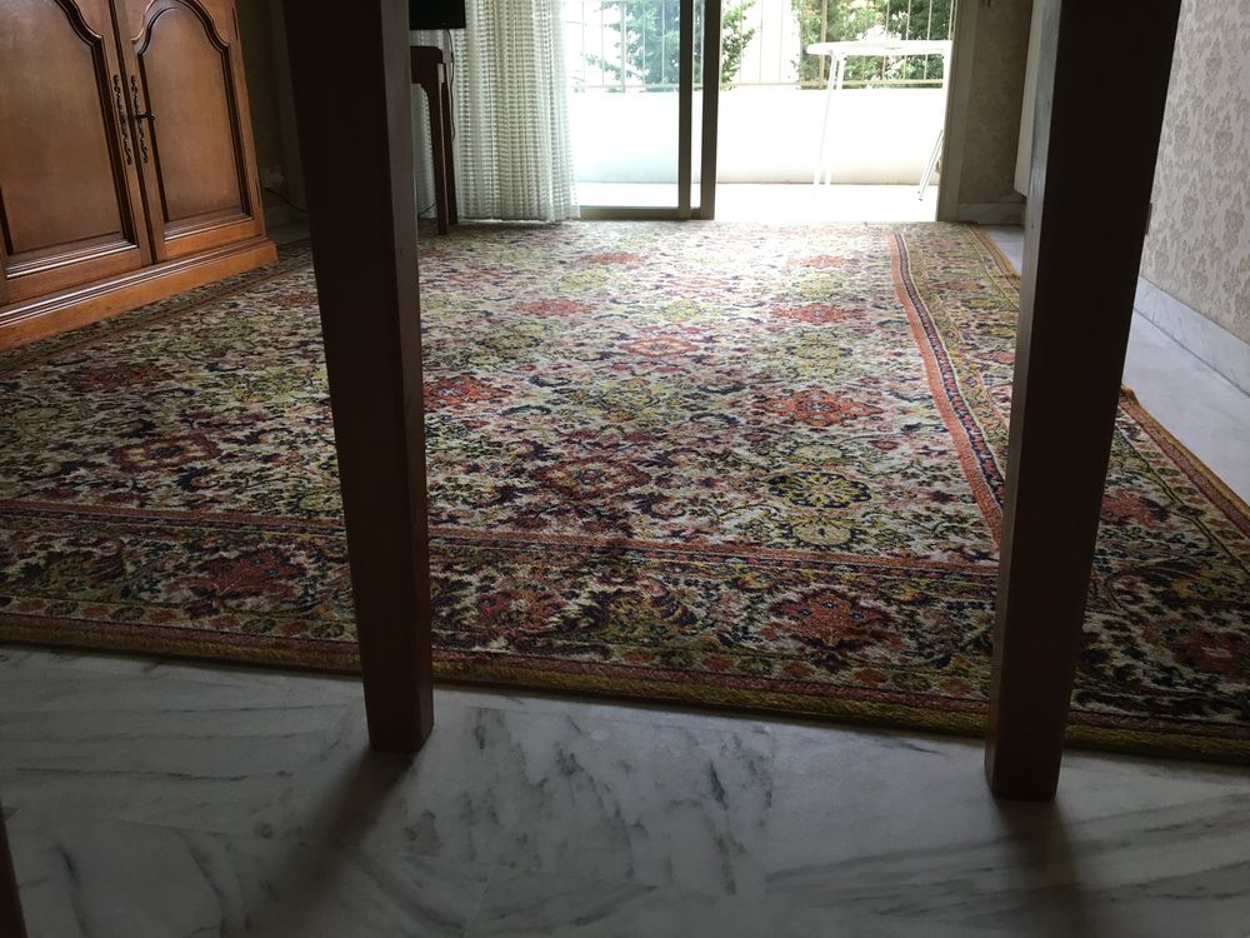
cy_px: 469
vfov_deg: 48.2
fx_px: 1047
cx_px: 625
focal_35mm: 29
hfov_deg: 61.7
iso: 50
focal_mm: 4.15
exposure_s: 1/33
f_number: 2.2
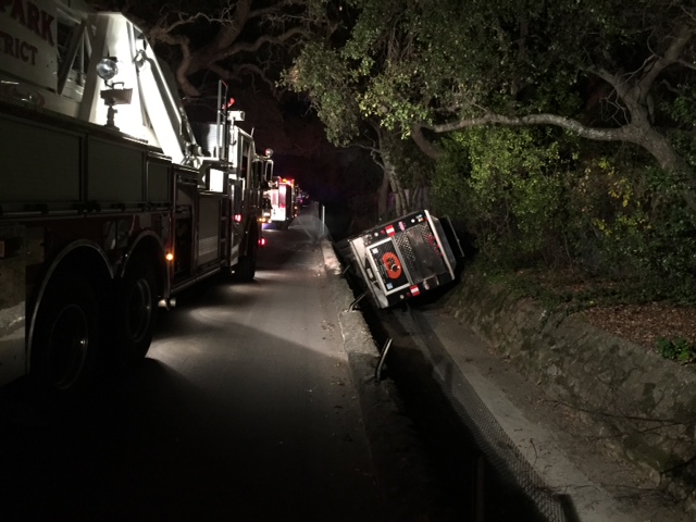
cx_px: 348
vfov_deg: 48.2
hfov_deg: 61.7
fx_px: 583
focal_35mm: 29
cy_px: 261
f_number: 2.2
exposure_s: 1/15
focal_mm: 4.15
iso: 320
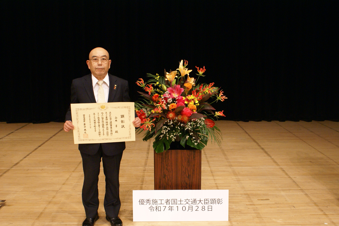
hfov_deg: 46.4
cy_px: 113
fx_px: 396
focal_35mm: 42
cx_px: 170
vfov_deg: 32.0
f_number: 4.5
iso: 800
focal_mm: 28
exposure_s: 1/80
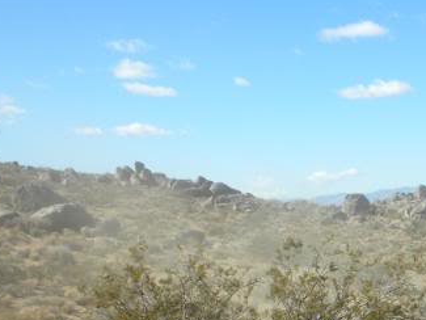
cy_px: 365
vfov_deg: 15.7
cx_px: 442
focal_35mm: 91
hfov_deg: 20.7
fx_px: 1120
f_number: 10
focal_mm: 6.6
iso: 90
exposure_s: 1/142
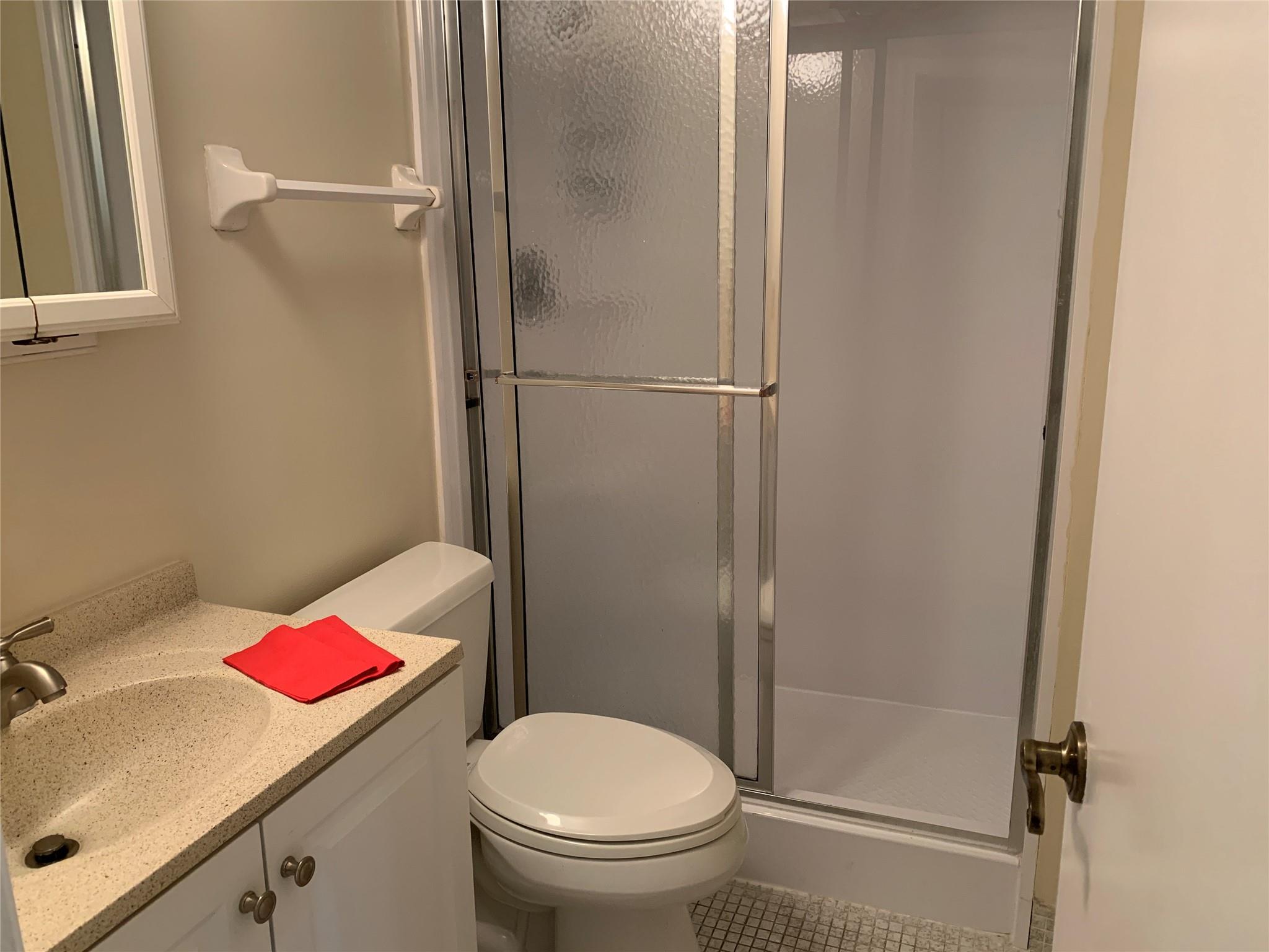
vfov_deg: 53.1
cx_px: 634
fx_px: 953
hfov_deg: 67.3
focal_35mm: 26
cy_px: 476
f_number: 1.8
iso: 200
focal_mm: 4.25
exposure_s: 1/60
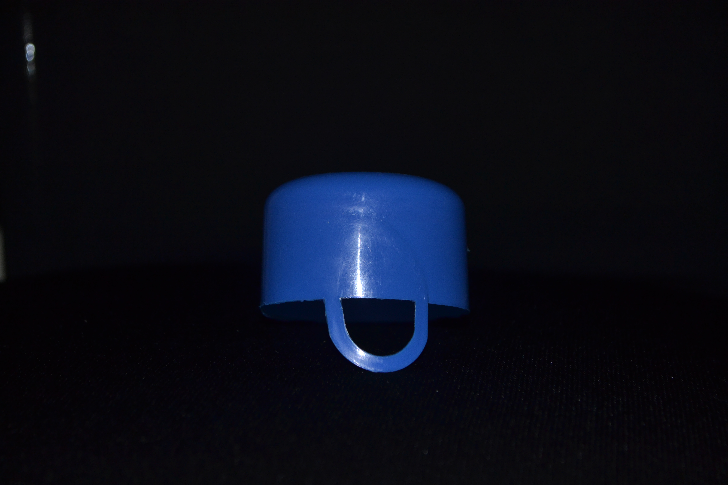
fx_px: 1668
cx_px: 364
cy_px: 242
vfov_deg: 16.6
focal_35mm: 82
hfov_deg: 24.6
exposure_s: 1/60
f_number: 5.6
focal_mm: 55
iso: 1100
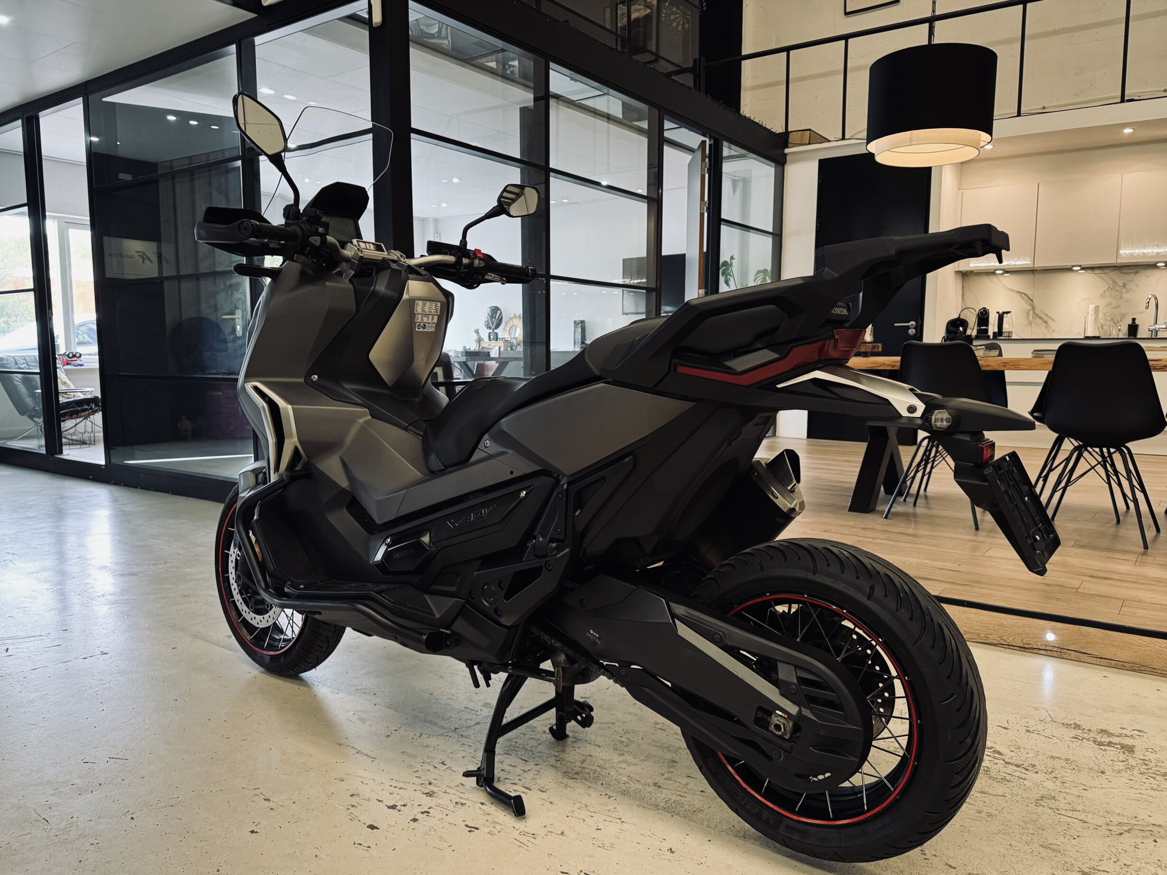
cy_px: 453
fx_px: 843
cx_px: 600
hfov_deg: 69.4
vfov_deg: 54.9
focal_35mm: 25
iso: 320
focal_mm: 6.76
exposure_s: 1/50
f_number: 1.78
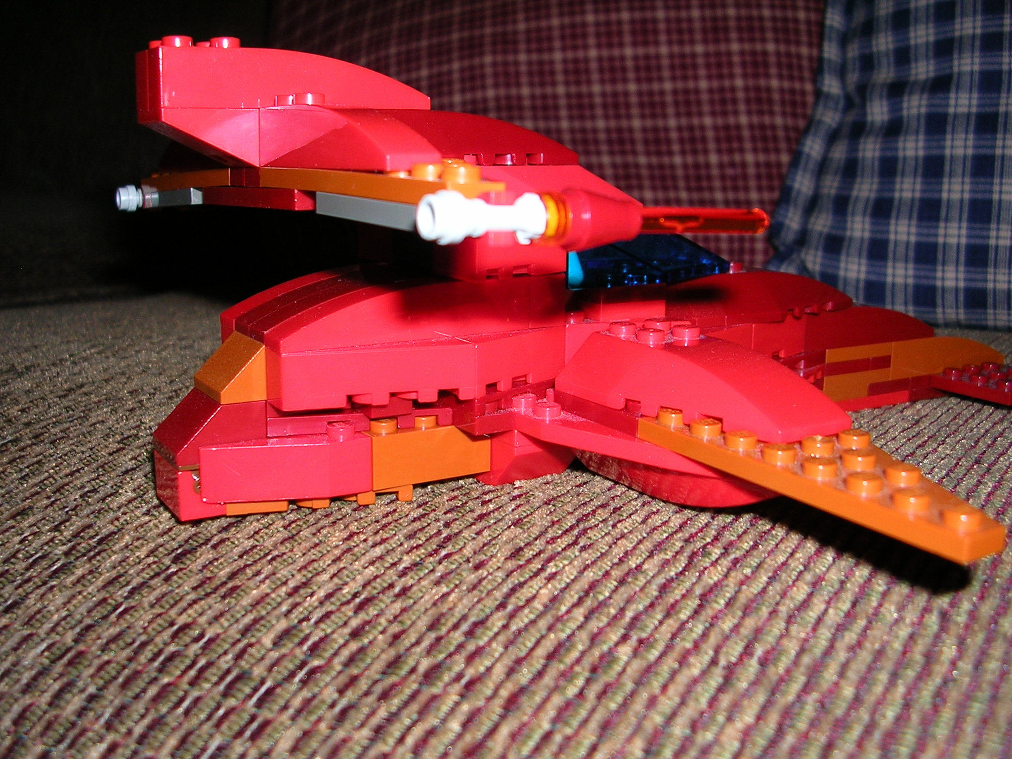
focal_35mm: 38
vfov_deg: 37.7
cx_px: 506
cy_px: 380
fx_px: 1111
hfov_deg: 49.0
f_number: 2.8
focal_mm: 5.8
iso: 50
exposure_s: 1/60.1
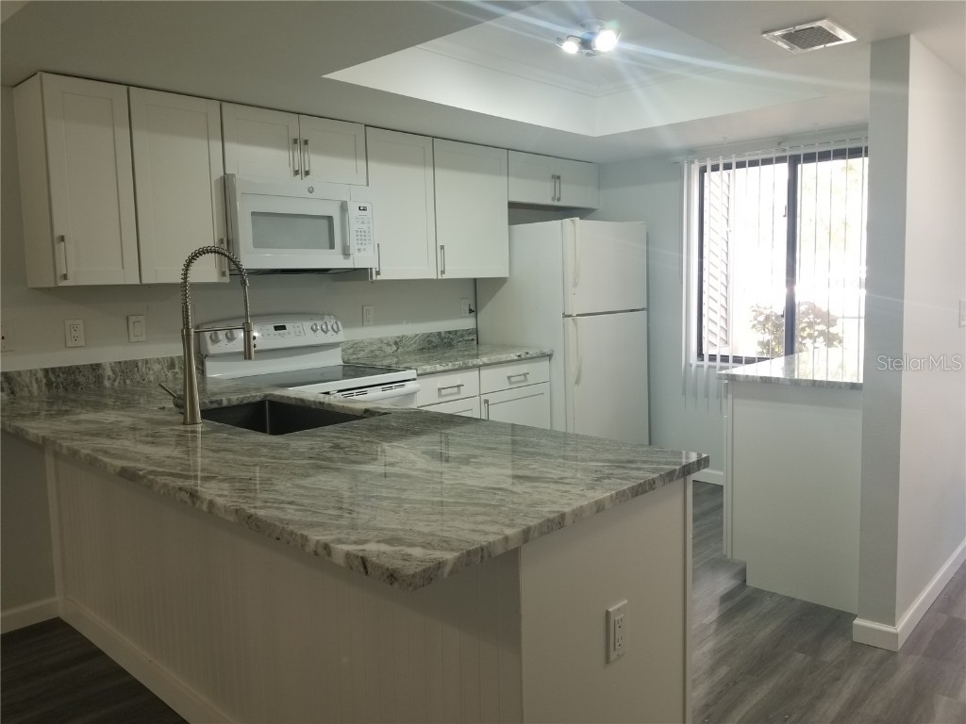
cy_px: 362
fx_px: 726
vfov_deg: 53.1
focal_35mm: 26
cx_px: 483
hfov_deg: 67.3
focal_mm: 4.3
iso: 100
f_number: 1.7
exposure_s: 1/60
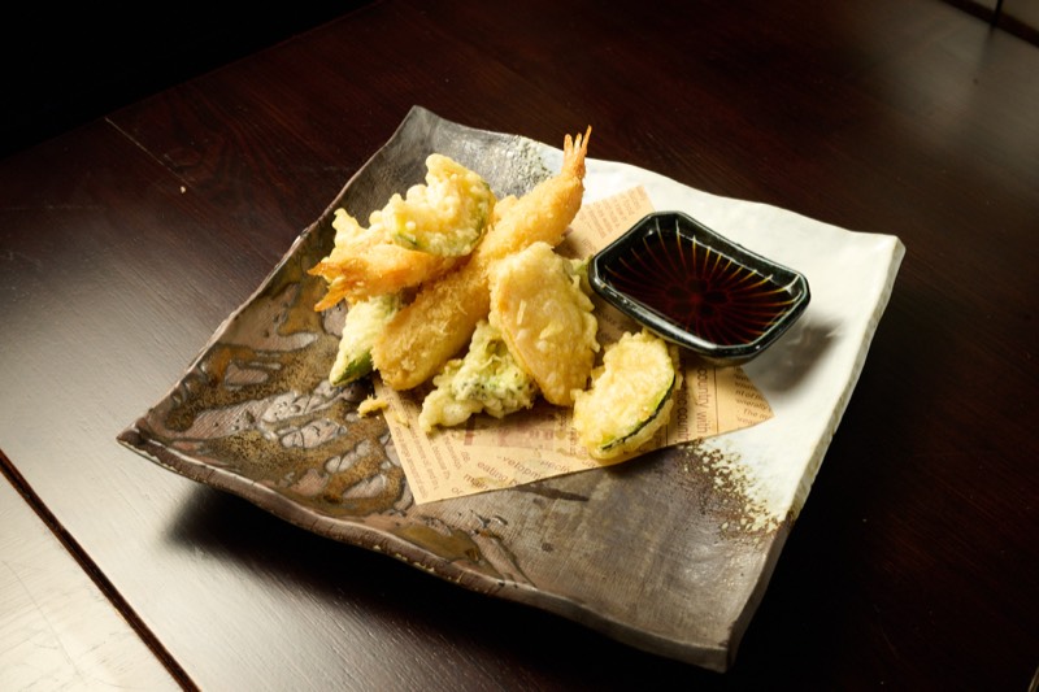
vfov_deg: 26.5
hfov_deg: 38.9
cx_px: 520
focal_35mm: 51
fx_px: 1472
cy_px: 346
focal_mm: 51
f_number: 13
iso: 1250
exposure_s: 1/15
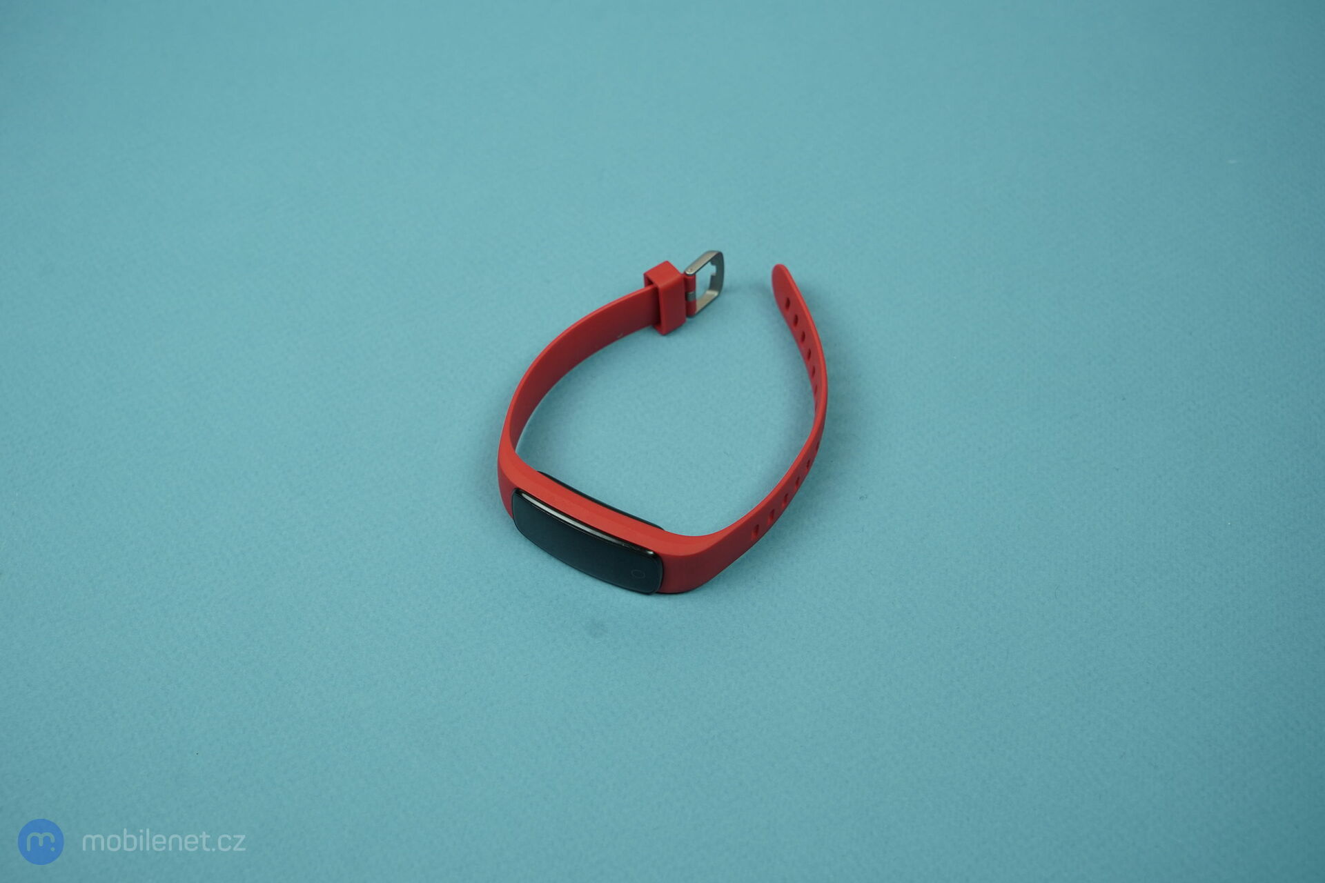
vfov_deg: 27.5
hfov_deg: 40.3
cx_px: 662
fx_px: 1803
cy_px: 442
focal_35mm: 49
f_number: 6.3
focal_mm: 49
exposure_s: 1/125
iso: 640
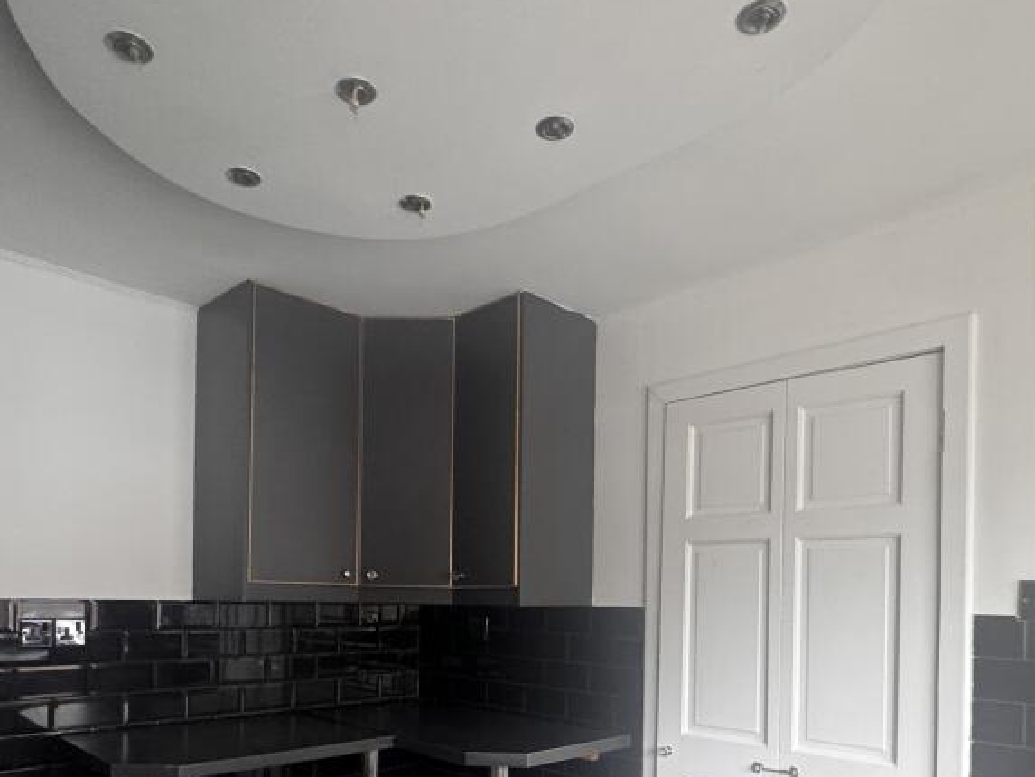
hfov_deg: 69.3
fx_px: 748
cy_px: 596
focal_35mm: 25
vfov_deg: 52.1
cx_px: 477
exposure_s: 1/60
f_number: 2.2
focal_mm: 2.22
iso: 500
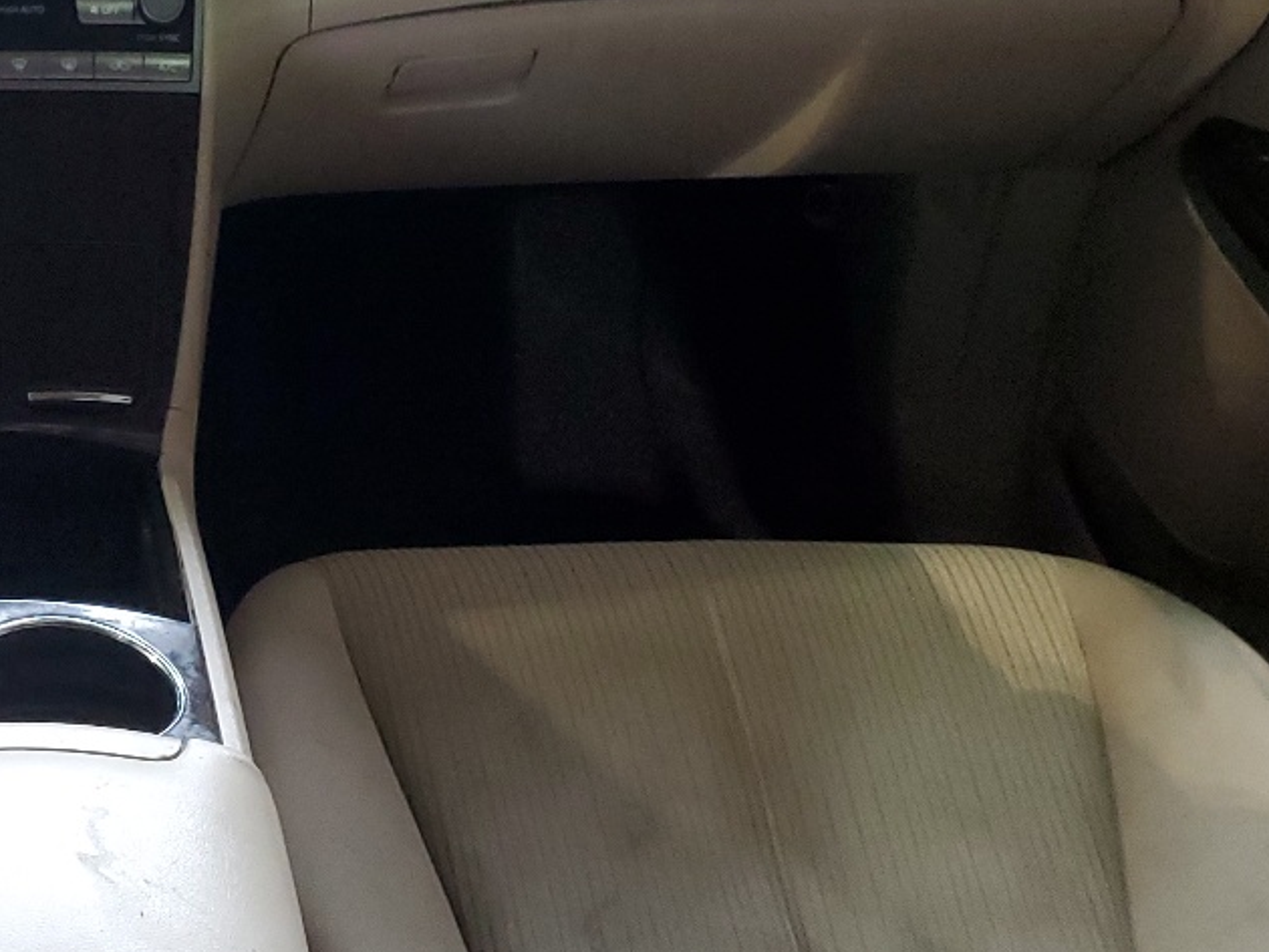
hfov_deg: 27.8
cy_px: 511
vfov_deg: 22.3
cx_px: 28
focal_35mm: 66
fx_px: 2420
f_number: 1.5
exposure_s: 1/60.2
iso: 322
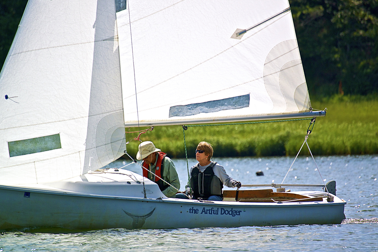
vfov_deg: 1.6
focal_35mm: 839
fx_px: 8807
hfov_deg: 2.5
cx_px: 189
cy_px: 129
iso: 160
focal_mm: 300
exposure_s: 1/800
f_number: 5.6
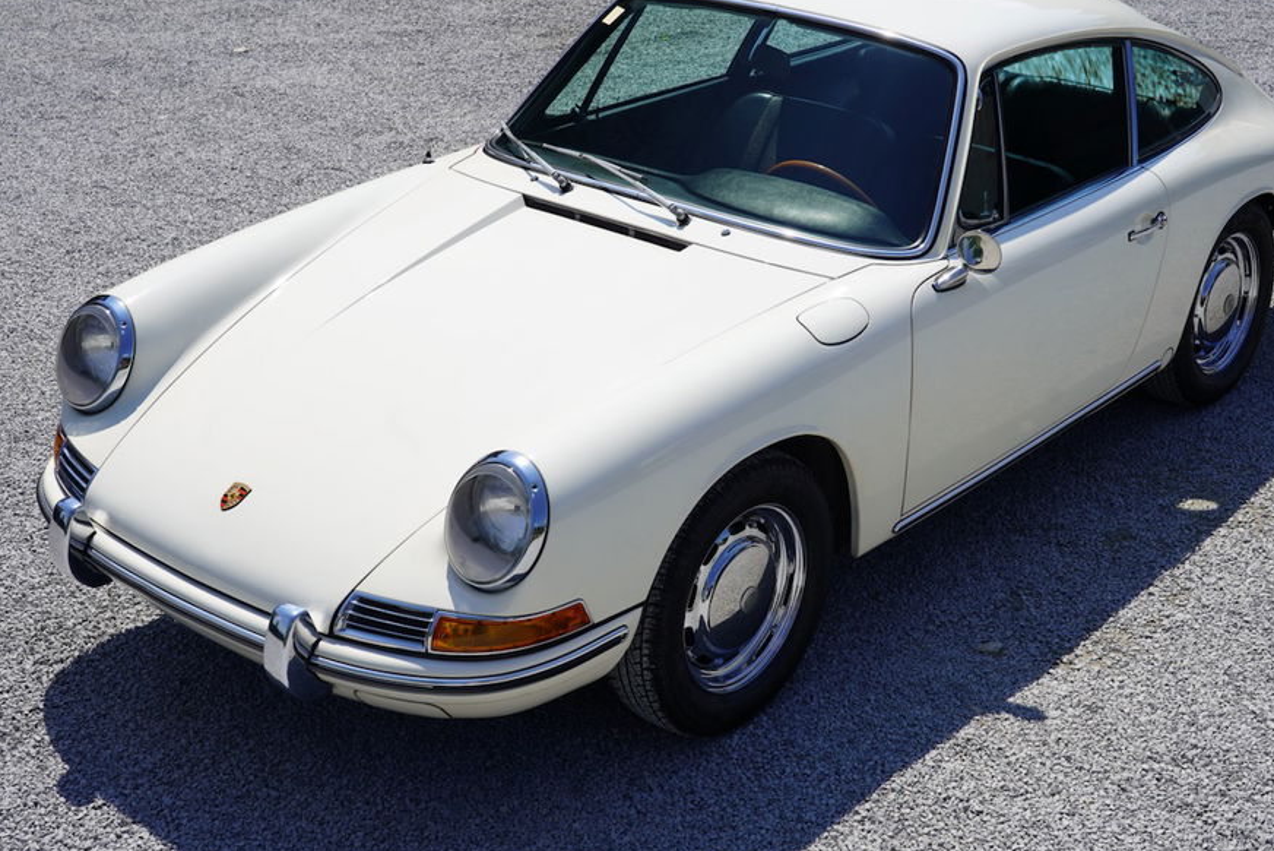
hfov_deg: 36.8
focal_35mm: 54
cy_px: 409
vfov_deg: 25.1
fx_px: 1912
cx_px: 700
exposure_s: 1/125
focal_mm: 46
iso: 100
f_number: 9
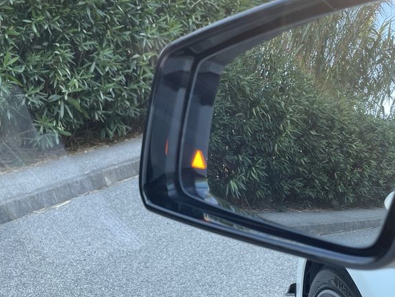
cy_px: 162
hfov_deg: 43.8
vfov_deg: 33.6
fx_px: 491
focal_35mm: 43
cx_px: 222
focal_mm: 4.2
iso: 64
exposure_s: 1/121
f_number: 1.6
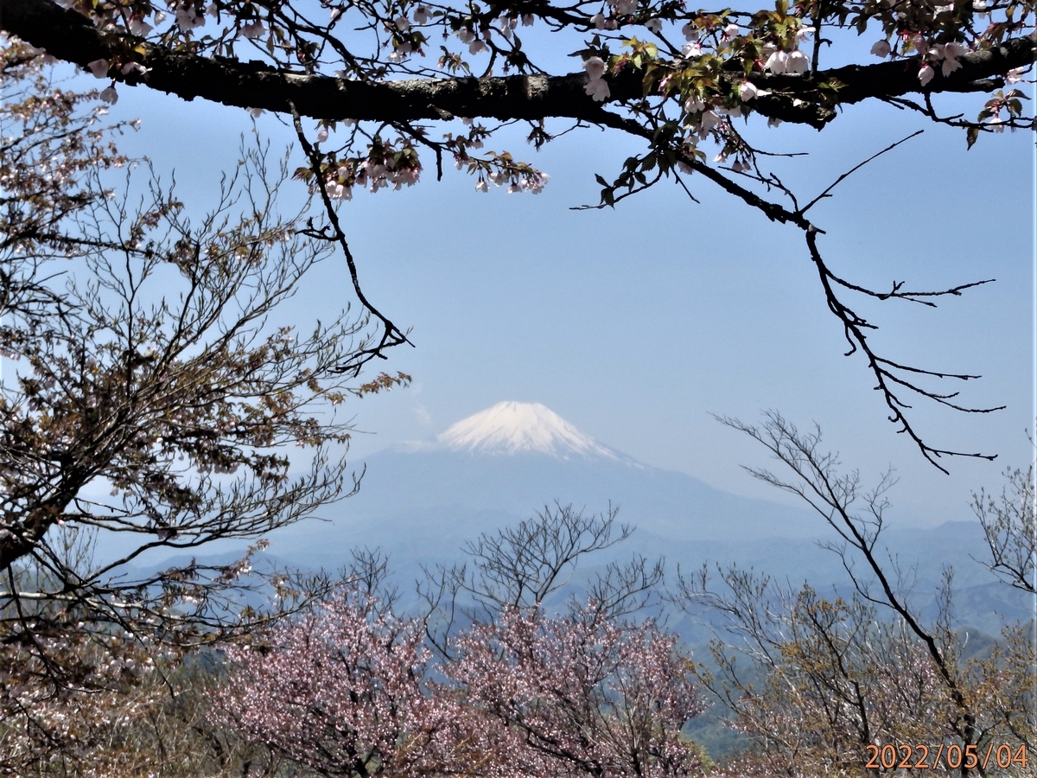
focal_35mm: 49
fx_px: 1468
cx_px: 518
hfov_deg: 38.9
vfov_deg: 29.7
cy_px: 389
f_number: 14
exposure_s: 1/100
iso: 125
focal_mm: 8.8
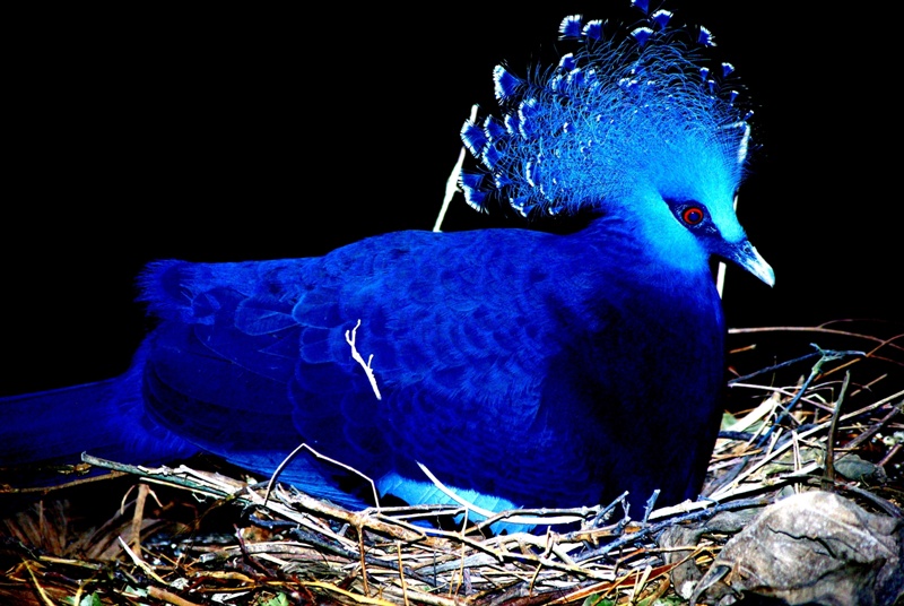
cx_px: 452
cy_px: 303
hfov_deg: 9.1
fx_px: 5658
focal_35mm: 225
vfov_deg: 6.1
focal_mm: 150
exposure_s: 1/180
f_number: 4.5
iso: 800
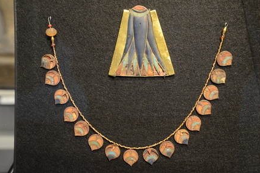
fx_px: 386
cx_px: 130
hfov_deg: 37.2
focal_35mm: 54
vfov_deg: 25.3
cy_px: 86
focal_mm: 35
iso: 1250
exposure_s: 1/15
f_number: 4.5
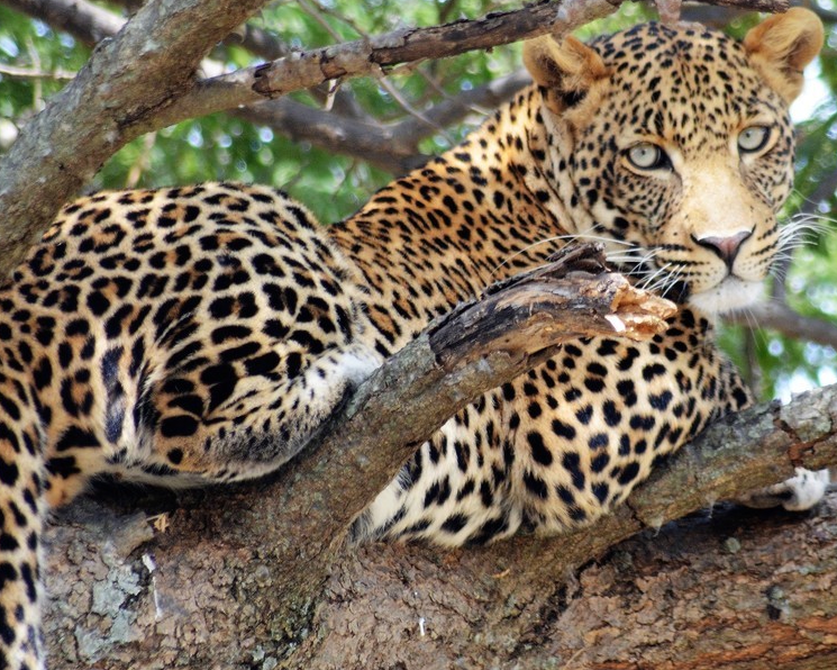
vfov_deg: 2.3
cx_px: 608
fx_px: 16399
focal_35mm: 662
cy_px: 243
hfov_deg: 2.9
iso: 1100
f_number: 5.6
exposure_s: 1/500
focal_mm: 300
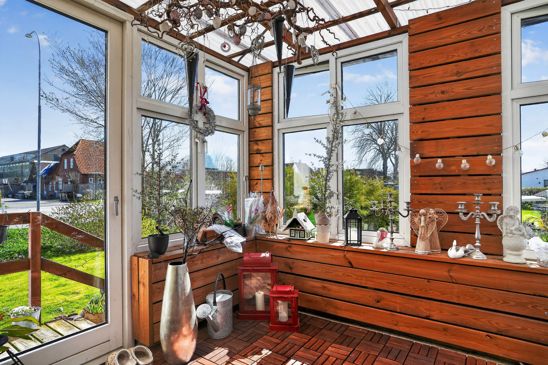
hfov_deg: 84.0
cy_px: 182
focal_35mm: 20
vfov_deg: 61.9
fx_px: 304
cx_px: 274
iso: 400
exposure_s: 1/200
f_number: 8
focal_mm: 20
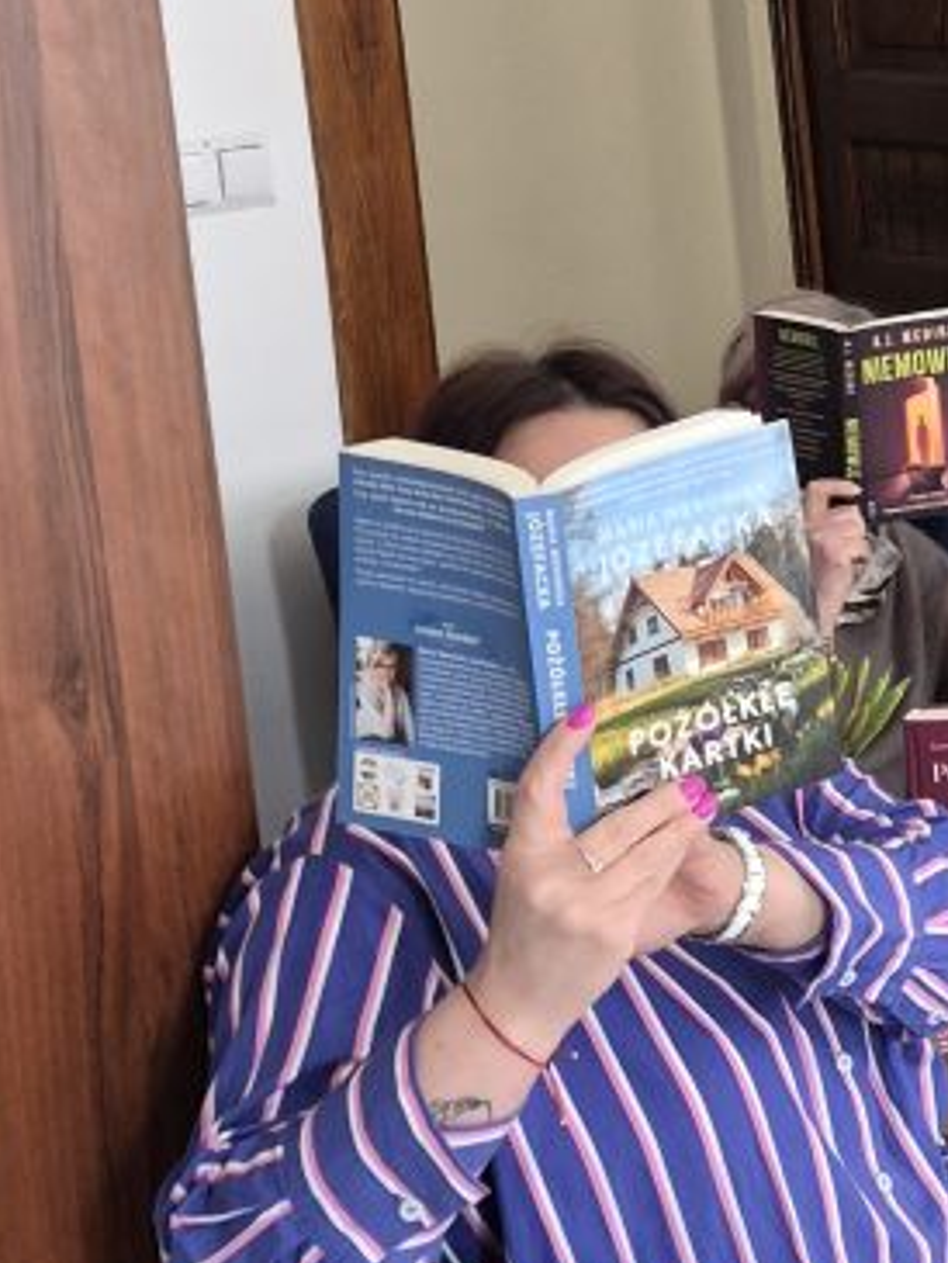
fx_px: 3138
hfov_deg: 15.2
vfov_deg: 22.6
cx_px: 1626
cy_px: 410
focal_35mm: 86
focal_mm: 5.4
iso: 320
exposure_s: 1/100
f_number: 1.8
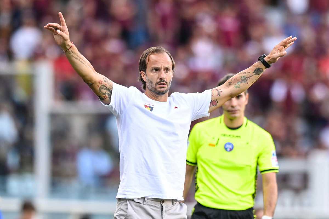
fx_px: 3655
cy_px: 110
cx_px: 164
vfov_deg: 3.4
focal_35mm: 400
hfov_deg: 5.2
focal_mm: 400
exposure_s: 1/1000
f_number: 3.5
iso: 1250
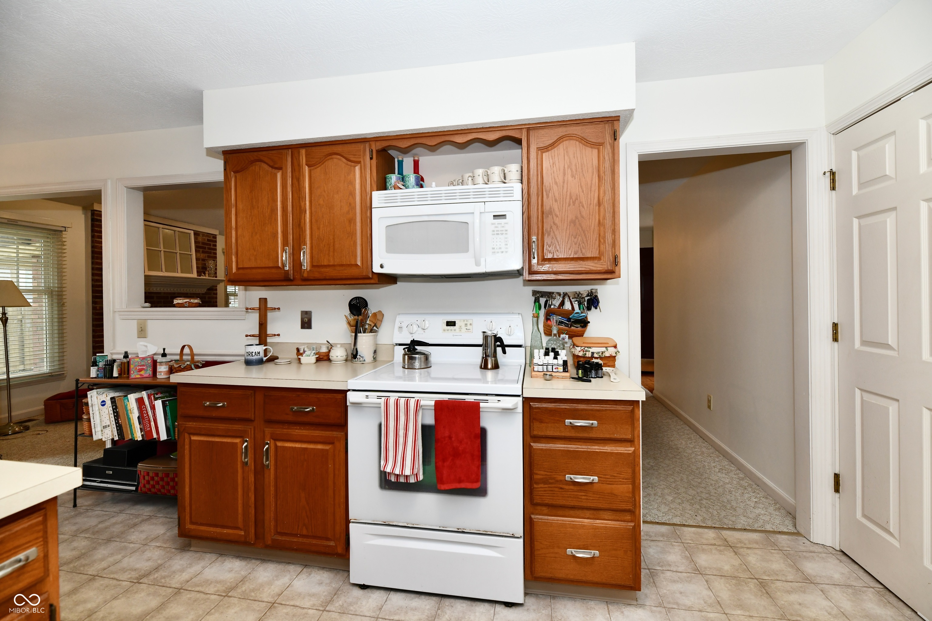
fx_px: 362
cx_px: 466
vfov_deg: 81.2
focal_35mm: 14
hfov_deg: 104.3
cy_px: 310
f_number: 6.3
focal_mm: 14
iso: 640
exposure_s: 1/60
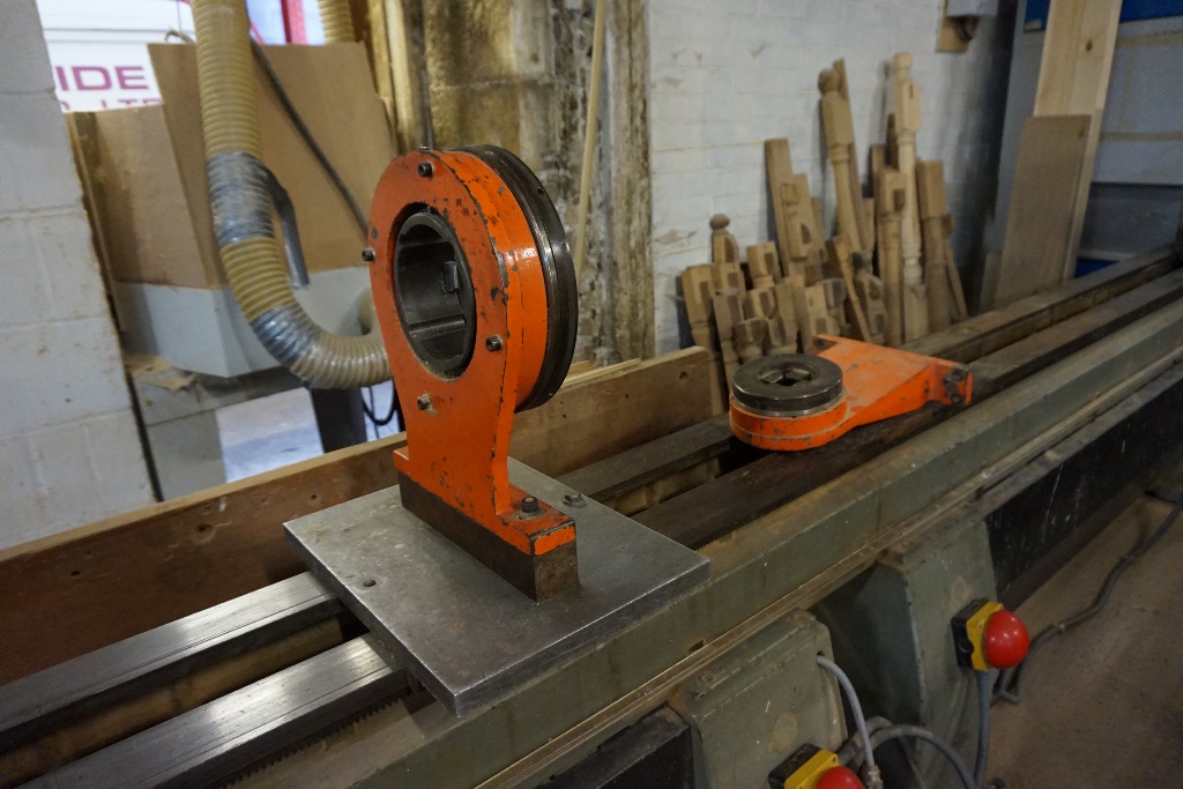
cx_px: 592
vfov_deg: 53.1
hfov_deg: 73.7
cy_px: 394
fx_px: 789
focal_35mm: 24
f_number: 3.5
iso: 3200
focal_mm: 16
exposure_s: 1/40
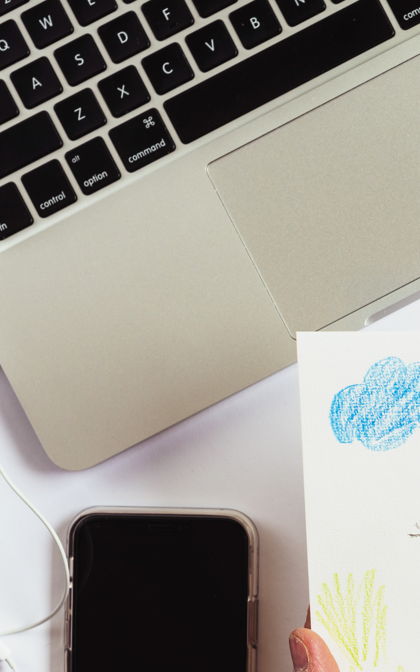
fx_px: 2363
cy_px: 446
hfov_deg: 9.8
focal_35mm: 129
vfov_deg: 16.2
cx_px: 651
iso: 160
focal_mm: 50
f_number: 6.3
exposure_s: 1/100
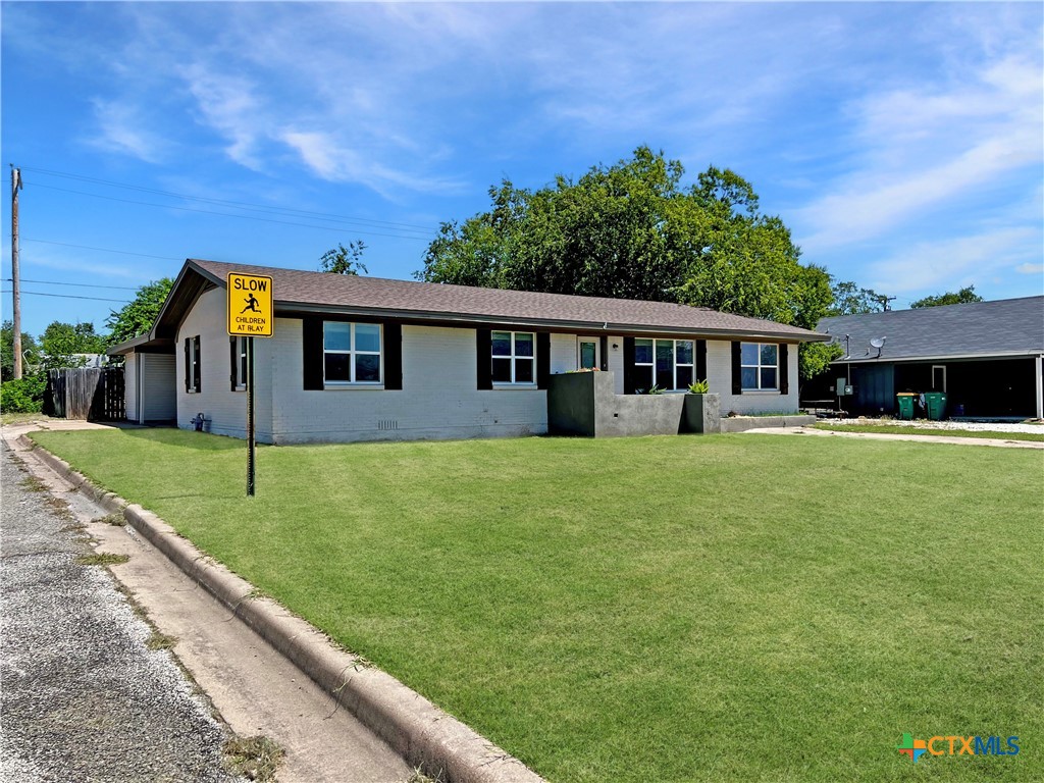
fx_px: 784
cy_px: 392
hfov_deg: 67.3
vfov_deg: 53.1
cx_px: 522
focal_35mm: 26
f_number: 1.5
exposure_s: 1/3831
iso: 50
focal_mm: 5.7
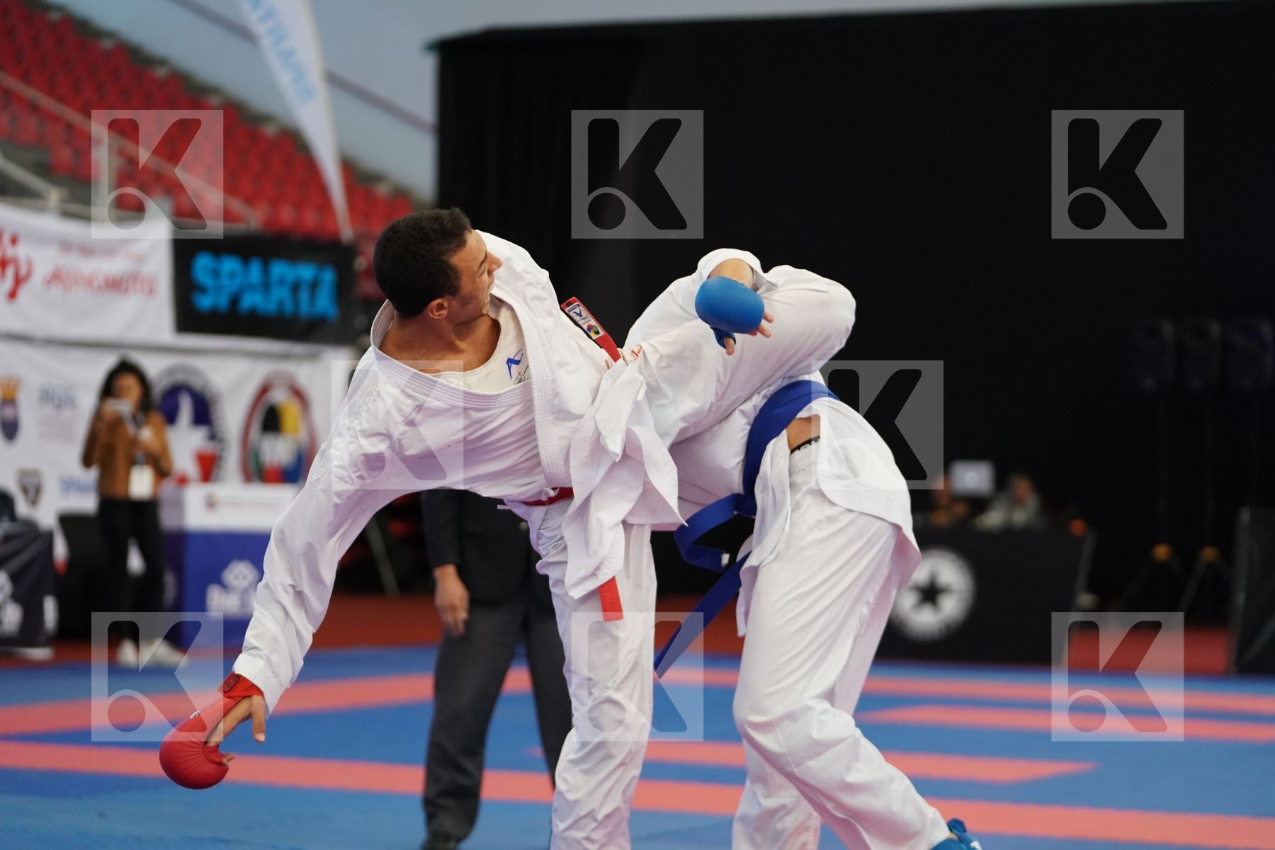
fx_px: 3648
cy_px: 425
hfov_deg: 19.8
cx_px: 638
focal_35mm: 103
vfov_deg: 13.3
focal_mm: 103
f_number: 2.8
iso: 2500
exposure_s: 1/1000
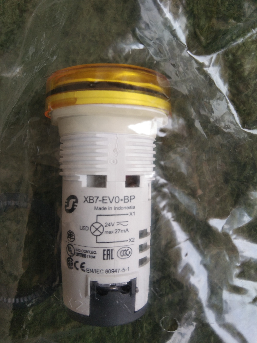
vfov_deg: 60.0
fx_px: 297
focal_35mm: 30
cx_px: 128
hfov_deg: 46.8
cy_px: 172
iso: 50
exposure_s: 1/199
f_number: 2.2
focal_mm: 3.65
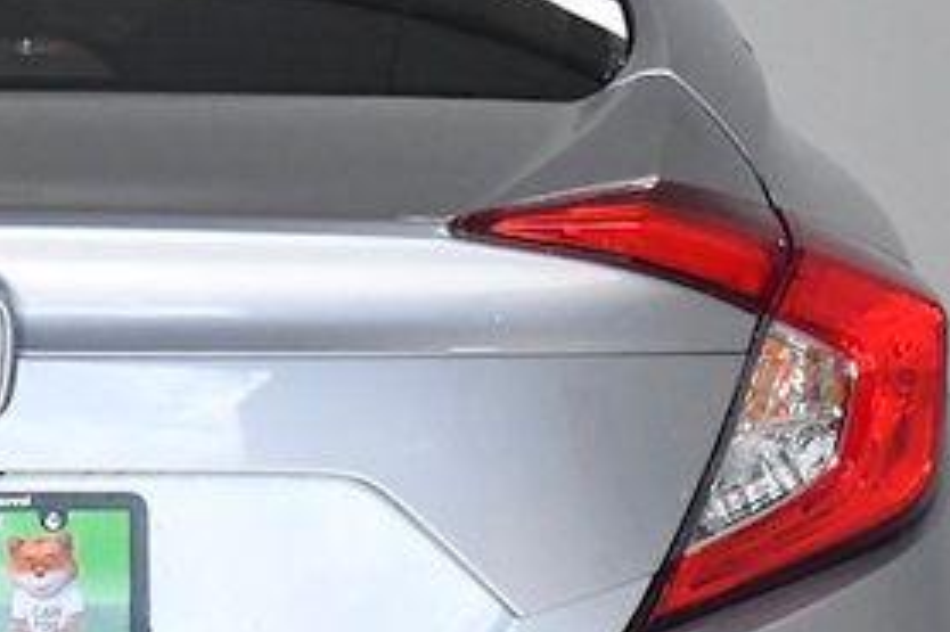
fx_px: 4378
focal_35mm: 166
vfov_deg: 8.3
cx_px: -62
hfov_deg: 12.2
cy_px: 330
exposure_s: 1/640
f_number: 13
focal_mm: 30
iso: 2500
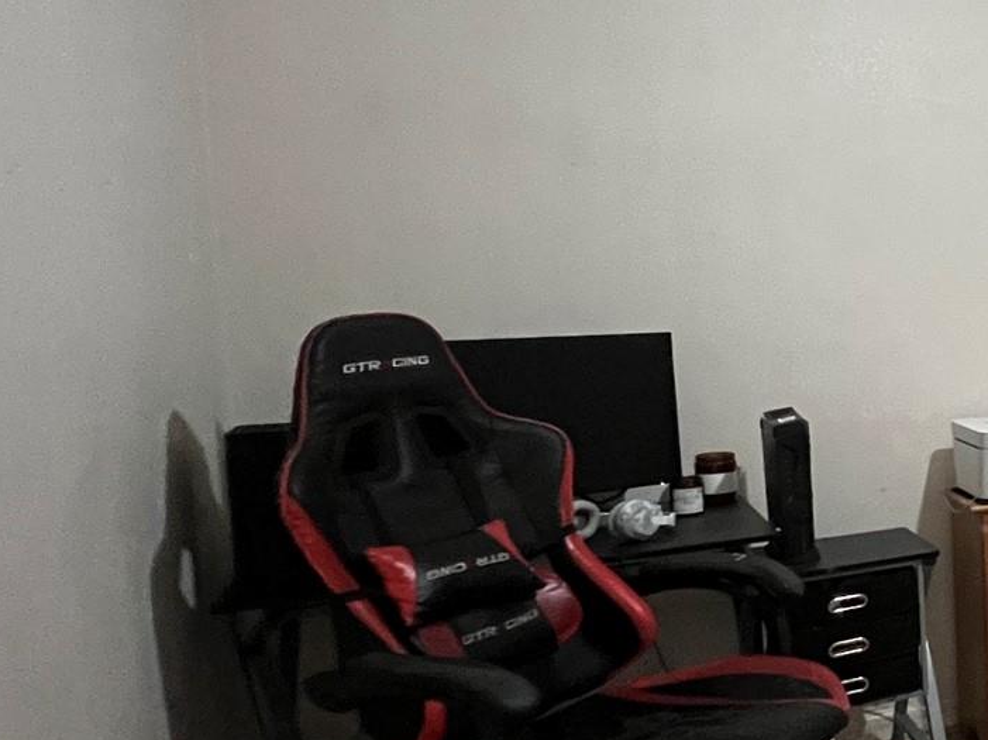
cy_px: 372
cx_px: 1428
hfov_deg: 30.7
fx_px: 1084
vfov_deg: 37.7
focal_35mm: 38
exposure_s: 1/60
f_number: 1.8
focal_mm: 1.57
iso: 1000
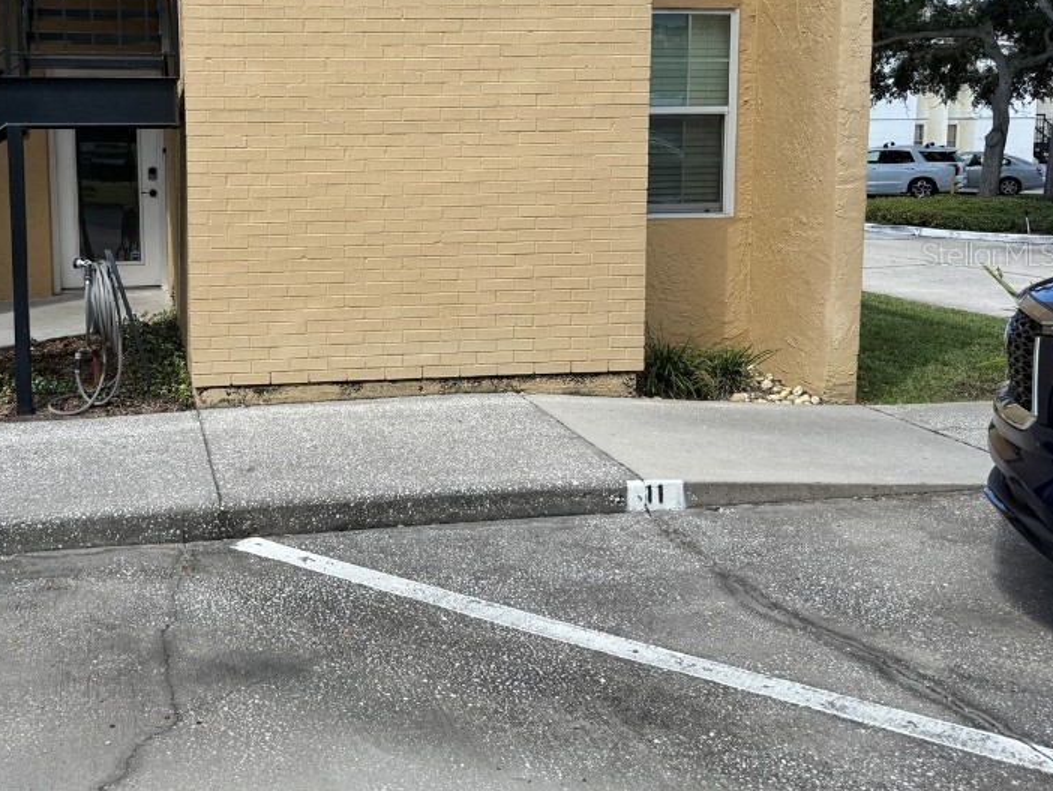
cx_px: 296
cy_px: 254
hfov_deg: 50.9
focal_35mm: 35
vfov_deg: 40.1
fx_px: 1065
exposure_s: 1/2110
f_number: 1.78
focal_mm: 6.76
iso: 80
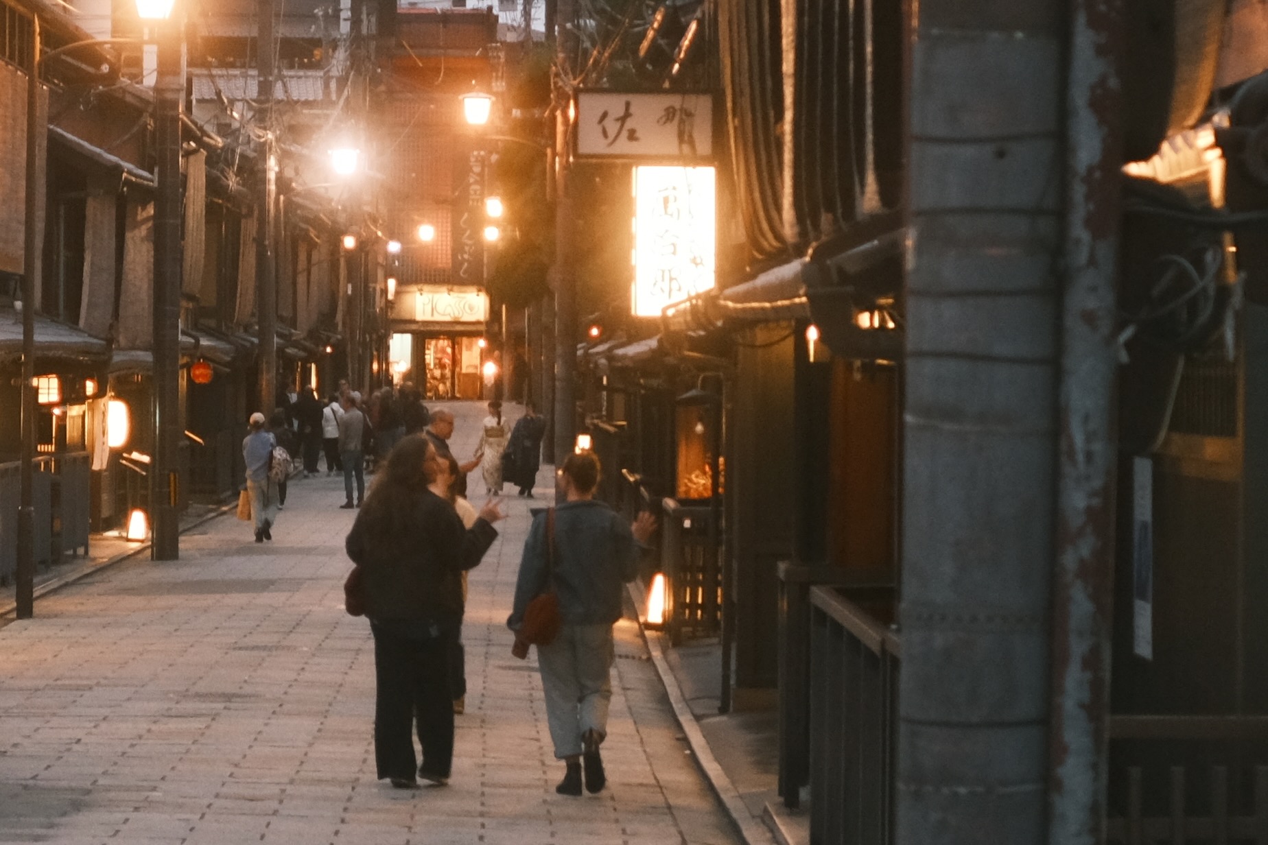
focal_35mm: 41
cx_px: 634
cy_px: 422
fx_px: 1444
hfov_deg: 47.4
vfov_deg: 32.6
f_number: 2.8
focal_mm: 27
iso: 1250
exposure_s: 1/30
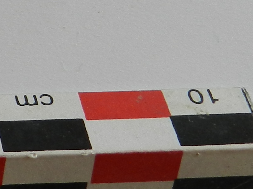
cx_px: -195
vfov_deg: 7.9
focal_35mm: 186
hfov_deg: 10.1
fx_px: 1360
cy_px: -69
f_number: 4
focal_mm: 6.7
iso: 160
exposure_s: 1/60
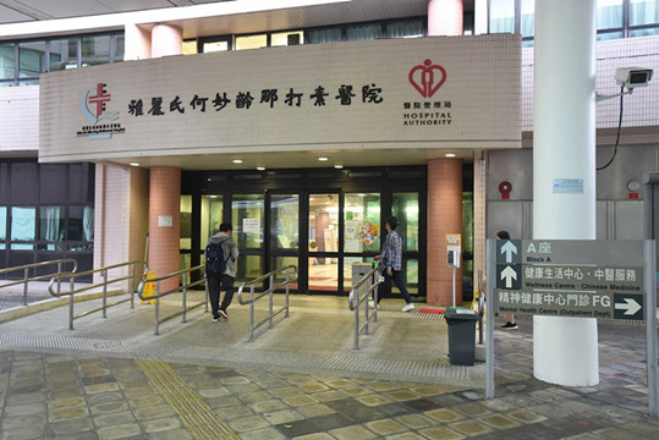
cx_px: 330
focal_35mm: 30
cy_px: 220
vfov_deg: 43.7
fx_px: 549
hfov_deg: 61.9
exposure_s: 1/80
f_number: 4.5
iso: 2500
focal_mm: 30
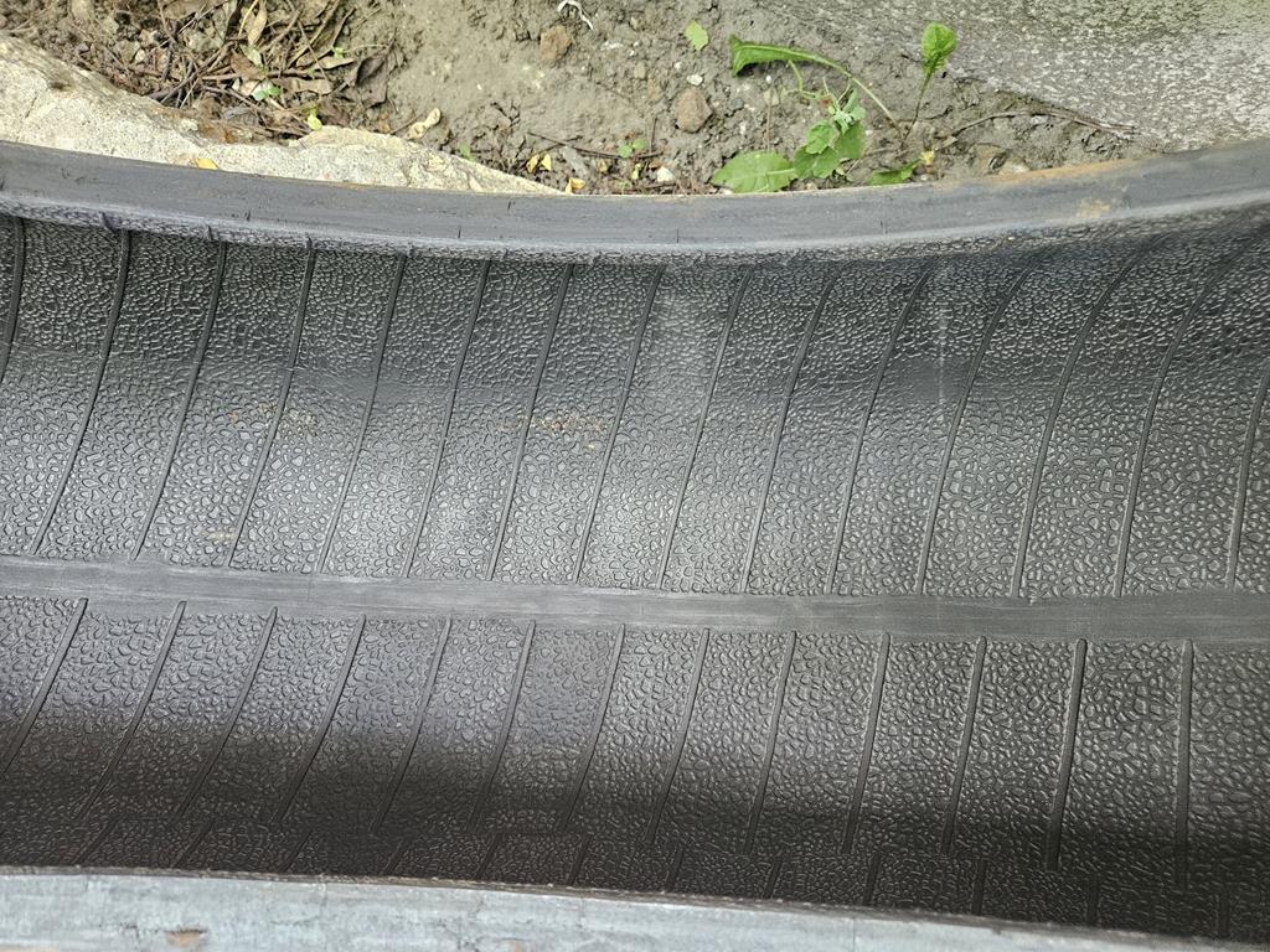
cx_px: 635
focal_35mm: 23
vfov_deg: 58.9
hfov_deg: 73.9
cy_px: 476
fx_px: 844
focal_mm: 5.4
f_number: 1.8
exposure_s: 1/142
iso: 640
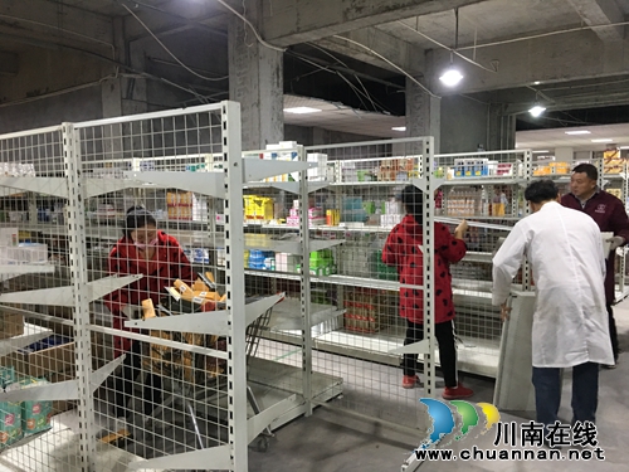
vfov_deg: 48.2
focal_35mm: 29
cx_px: 314
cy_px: 236
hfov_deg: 61.7
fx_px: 527
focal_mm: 4.15
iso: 100
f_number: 2.2
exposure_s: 1/8
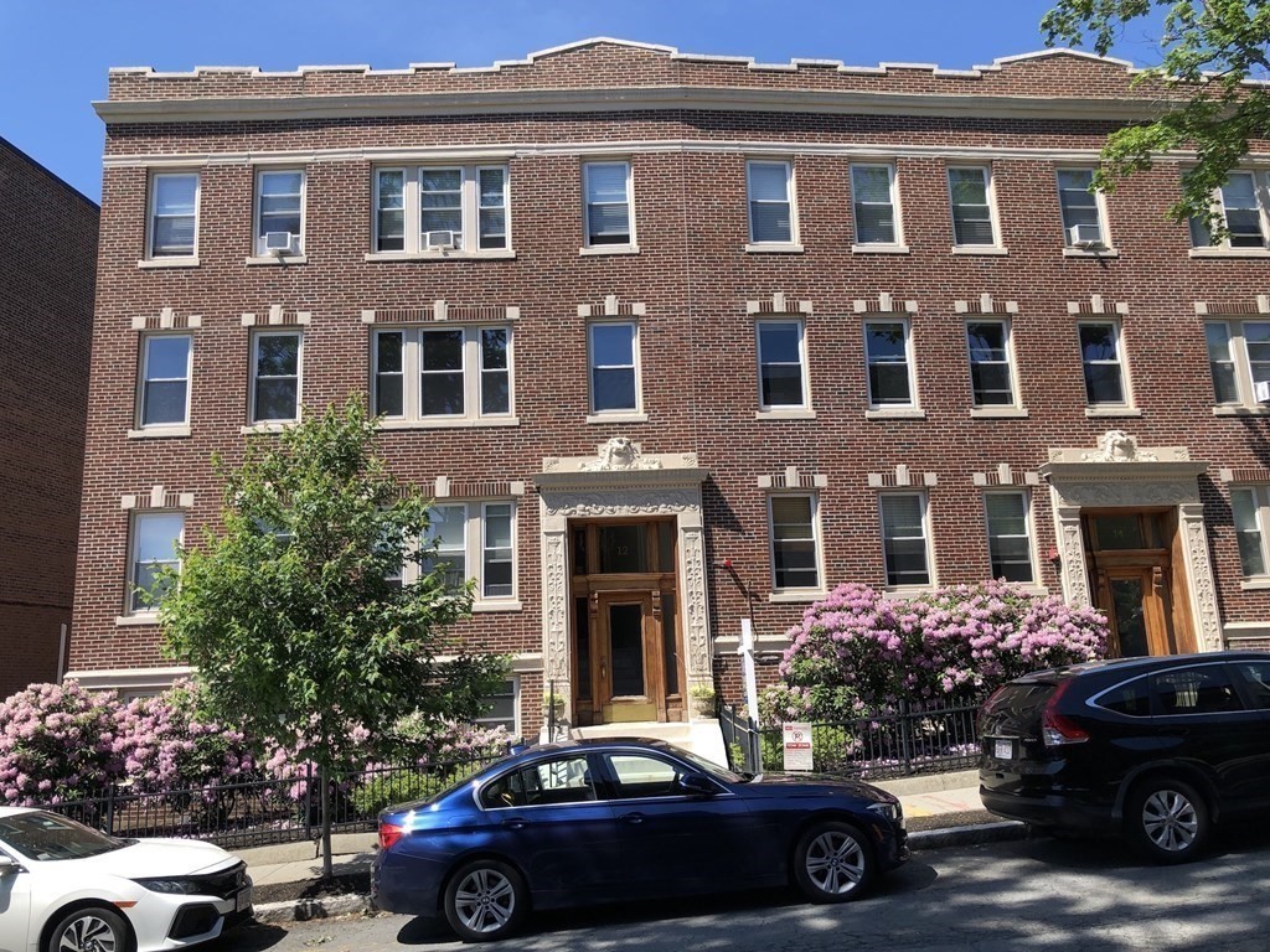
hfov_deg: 63.4
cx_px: 635
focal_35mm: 28
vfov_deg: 49.7
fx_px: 1027
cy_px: 476
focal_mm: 3.99
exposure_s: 1/1056
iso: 20
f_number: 1.8
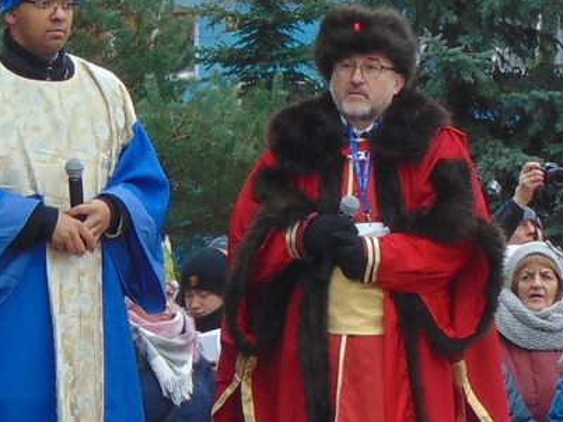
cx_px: 125
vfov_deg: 6.2
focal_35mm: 239
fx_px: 3885
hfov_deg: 8.3
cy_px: 271
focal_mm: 9
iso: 80
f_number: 3.5
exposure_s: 1/80
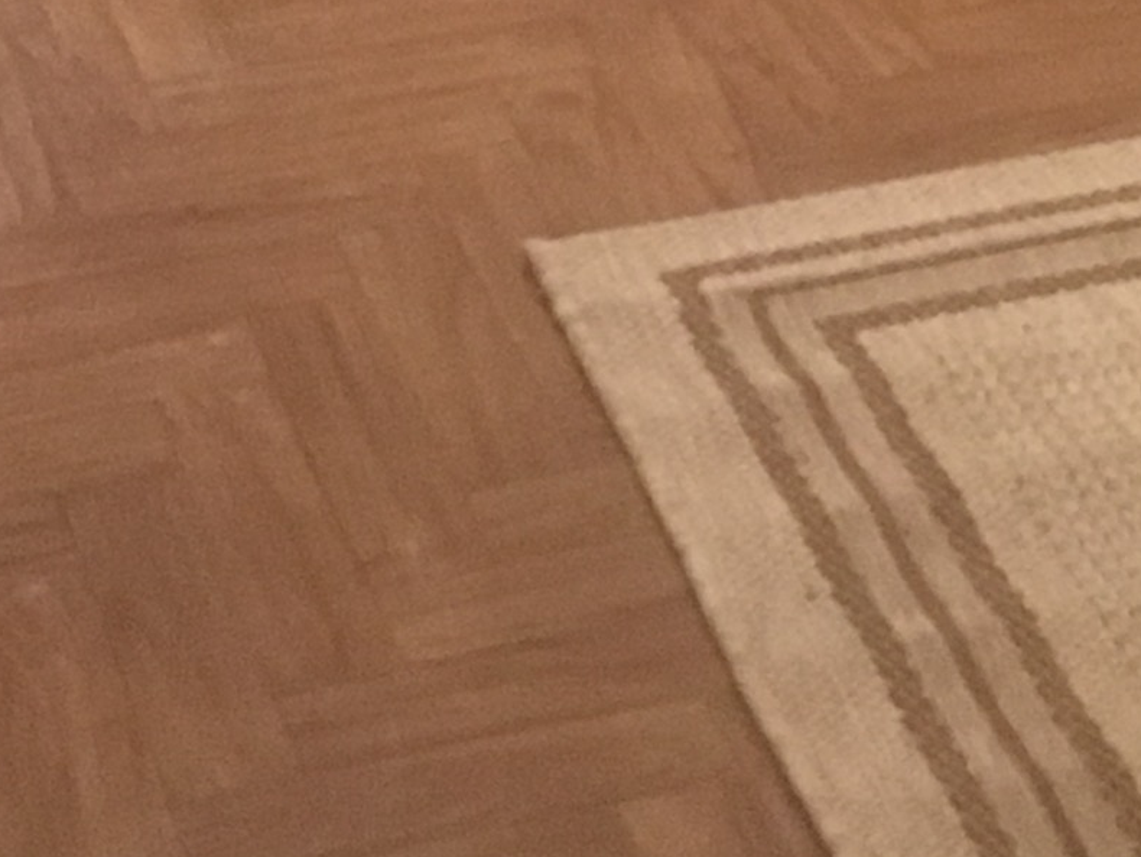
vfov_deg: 9.5
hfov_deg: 13.3
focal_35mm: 148
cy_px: -714
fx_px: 4880
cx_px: 605
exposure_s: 1/17
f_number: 2.2
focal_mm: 4.15
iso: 250
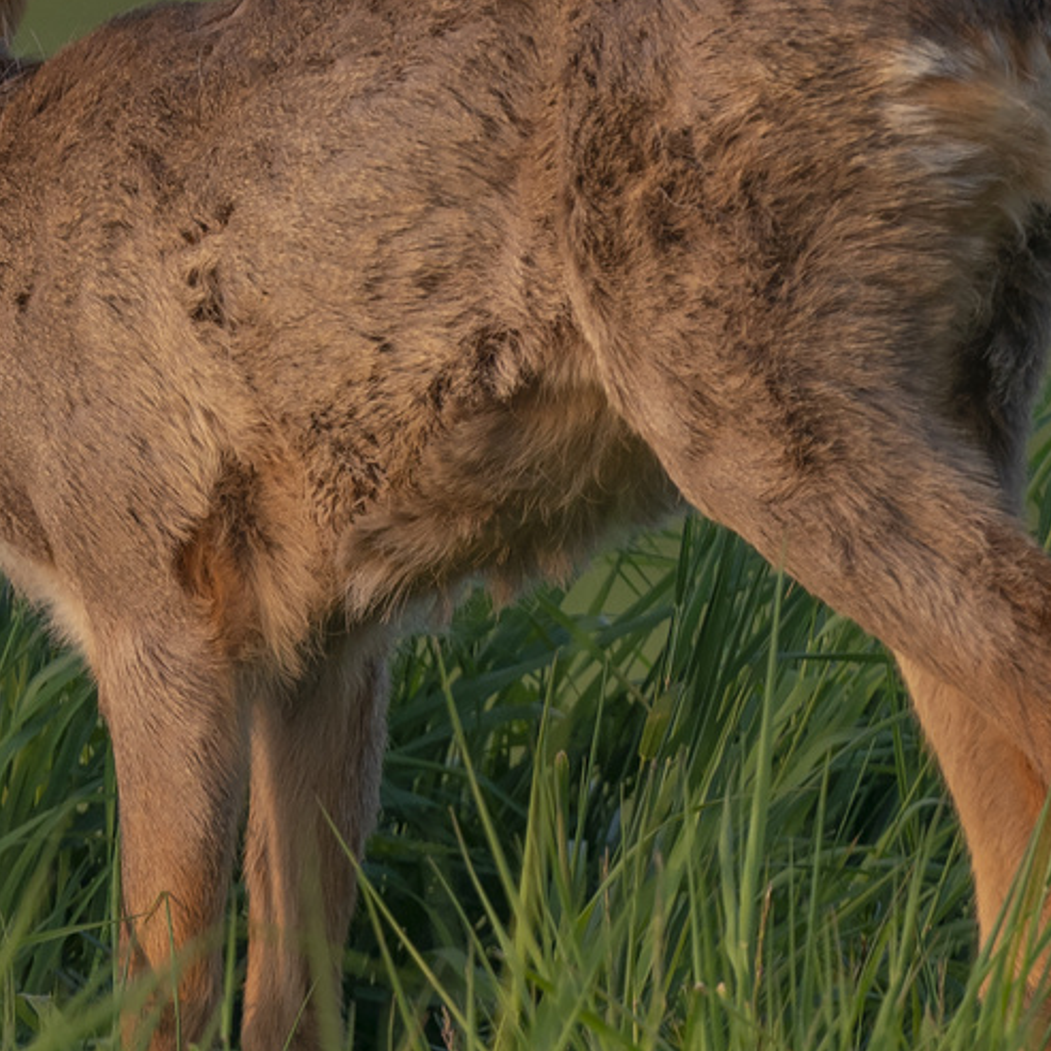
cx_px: -117
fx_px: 57502
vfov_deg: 1.0
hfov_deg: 1.0
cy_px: 284
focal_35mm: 1674
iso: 640
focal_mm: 600
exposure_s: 1/200
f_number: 8
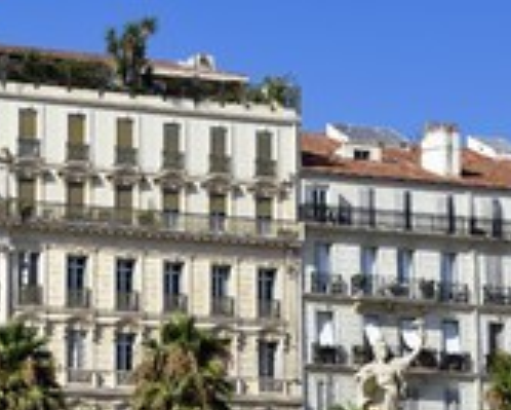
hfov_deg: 13.8
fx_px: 2088
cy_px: 281
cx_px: 12
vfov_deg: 11.2
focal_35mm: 138
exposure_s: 1/250
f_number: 10
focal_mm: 58
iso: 200
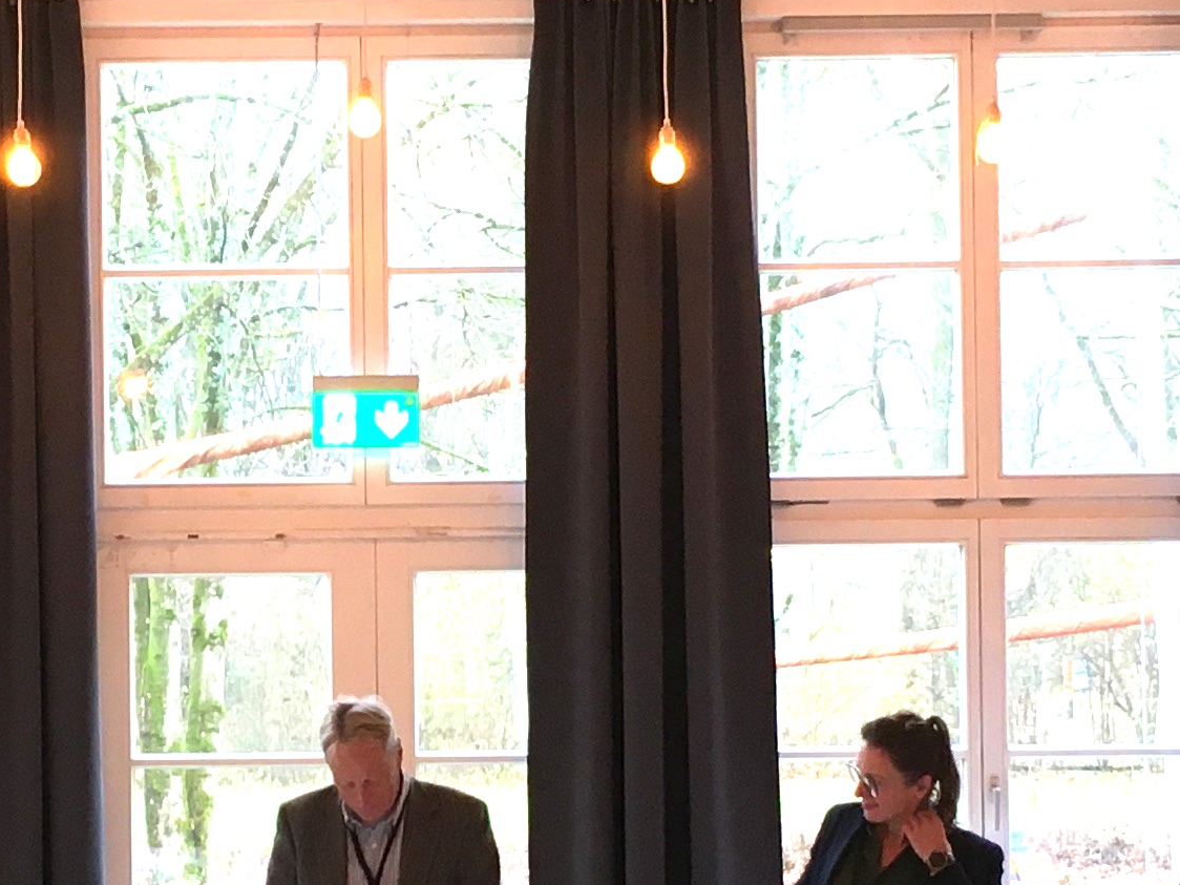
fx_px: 3545
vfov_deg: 14.2
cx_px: 303
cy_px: 636
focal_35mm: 104
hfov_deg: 18.8
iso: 80
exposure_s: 1/33
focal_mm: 4.15
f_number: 2.2
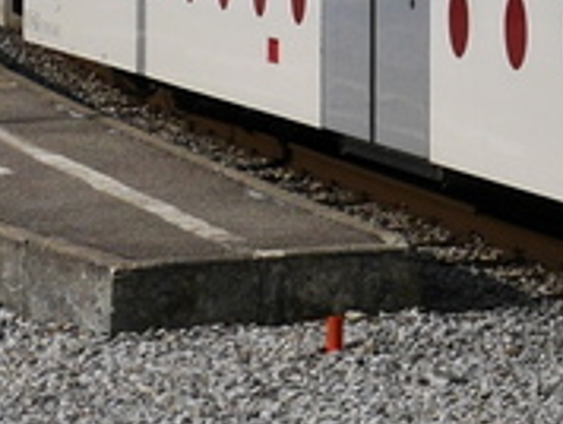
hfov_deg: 7.8
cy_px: -386
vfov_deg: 6.3
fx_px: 3730
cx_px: 1540
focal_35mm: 229
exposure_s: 1/500
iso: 160
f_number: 10
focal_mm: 17
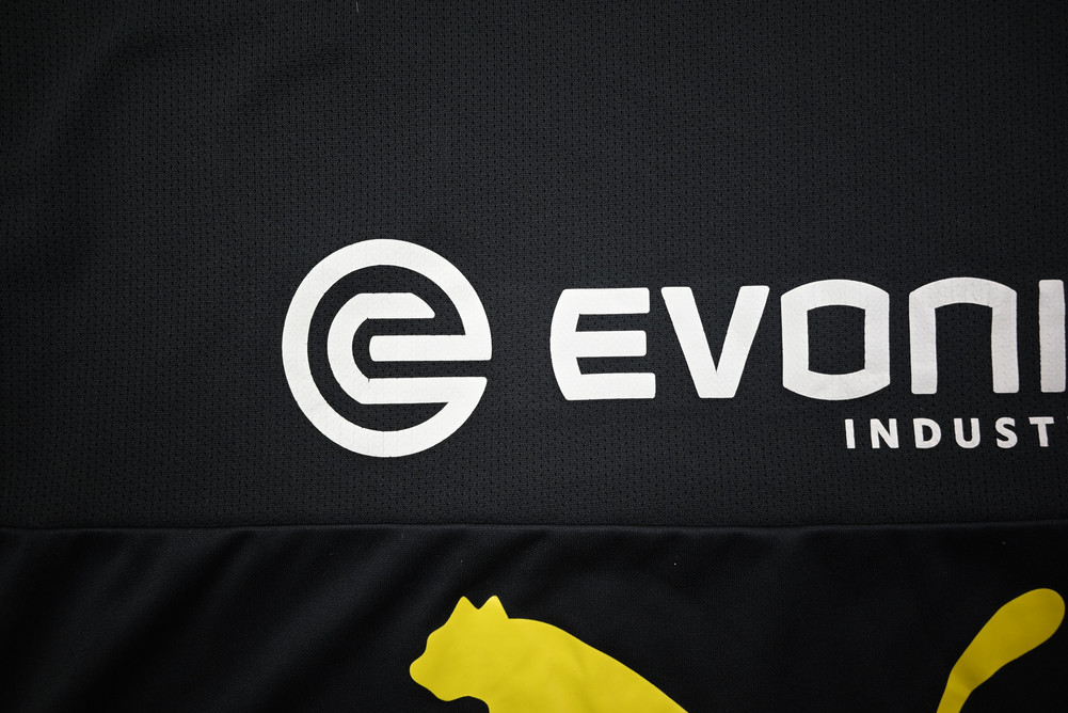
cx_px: 534
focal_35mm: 24
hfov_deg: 73.7
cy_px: 356
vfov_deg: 53.2
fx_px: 712
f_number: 4
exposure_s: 1/125
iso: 200
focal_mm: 24
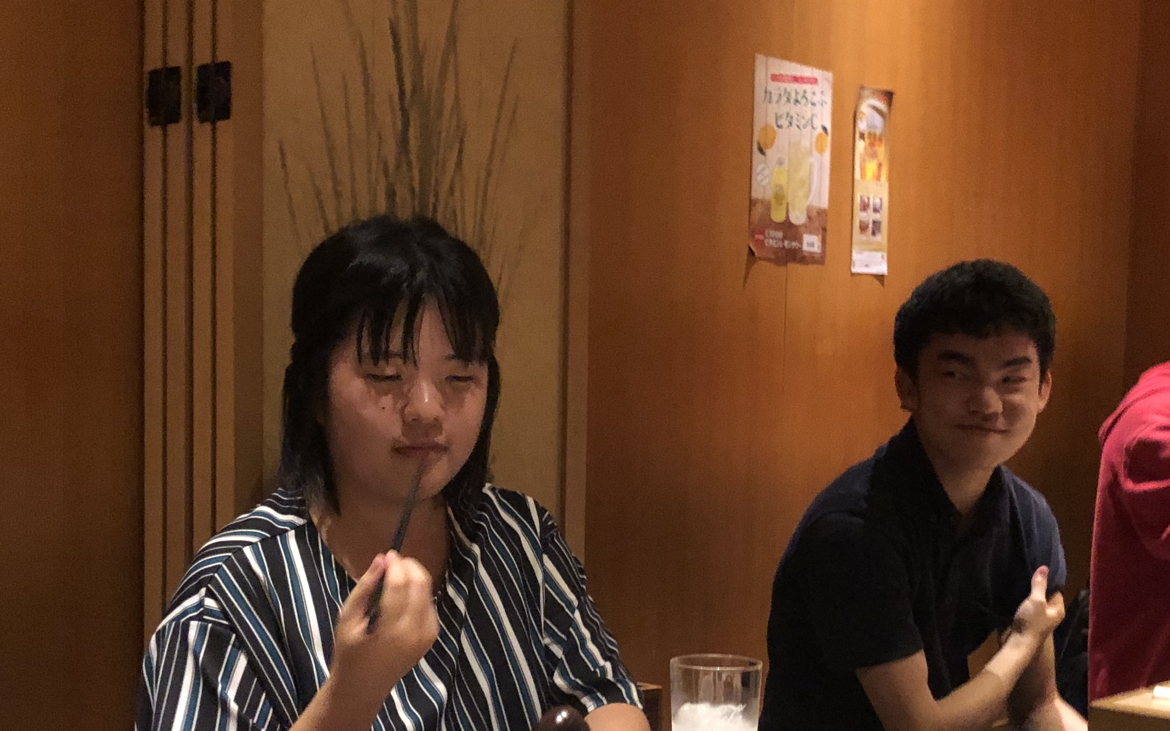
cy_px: 505
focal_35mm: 58
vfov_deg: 22.3
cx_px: 611
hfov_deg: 35.1
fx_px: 1850
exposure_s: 1/20
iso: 640
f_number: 1.8
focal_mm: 3.99
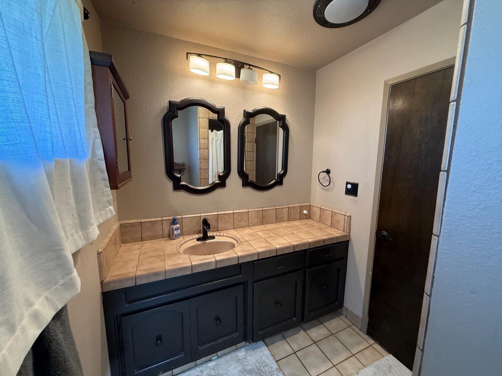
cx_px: 251
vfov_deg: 85.7
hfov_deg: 102.1
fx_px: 203
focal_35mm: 14
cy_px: 188
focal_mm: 2.22
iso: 250
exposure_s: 1/60
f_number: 2.2
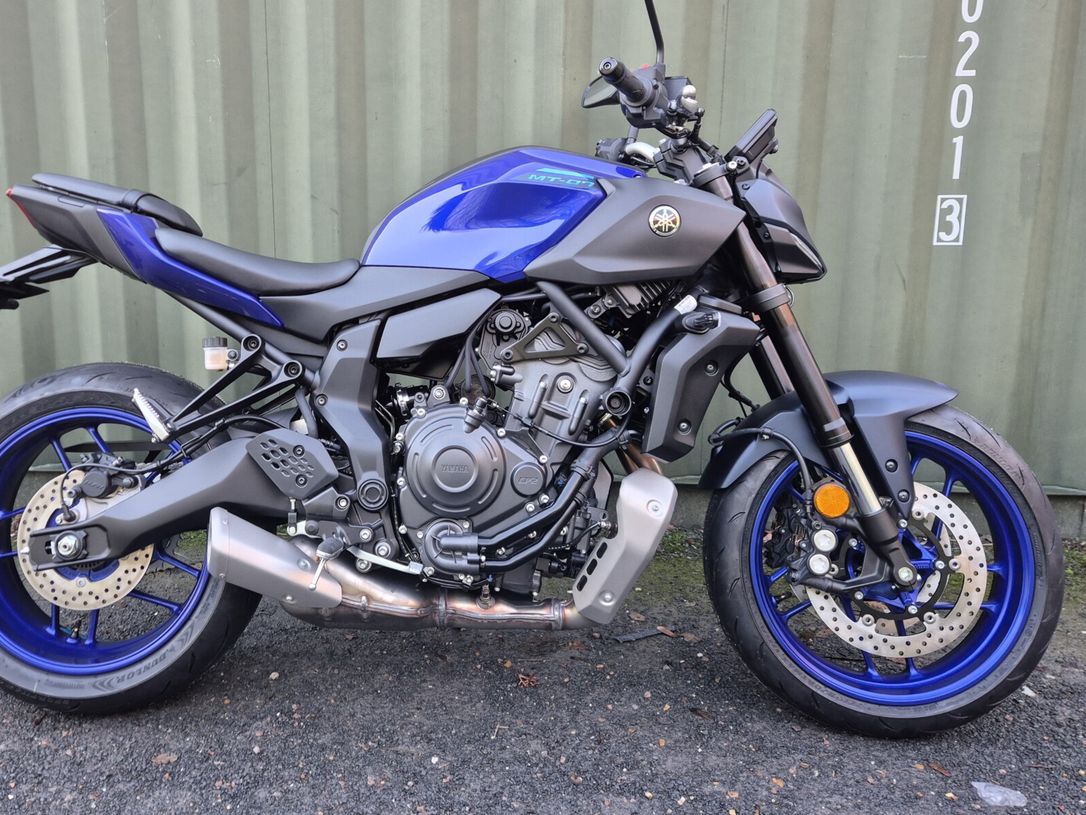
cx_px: 447
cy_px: 318
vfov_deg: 47.9
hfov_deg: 61.2
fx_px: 910
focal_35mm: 29
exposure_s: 1/100
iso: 250
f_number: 1.8
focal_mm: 5.4
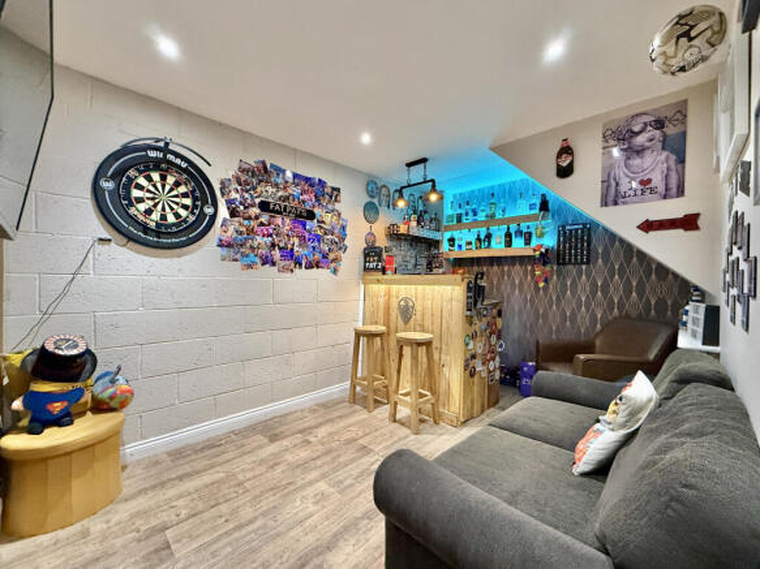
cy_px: 284
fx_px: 307
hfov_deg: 102.1
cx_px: 380
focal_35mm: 14
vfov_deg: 85.7
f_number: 2.2
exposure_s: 1/50
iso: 500
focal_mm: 2.22
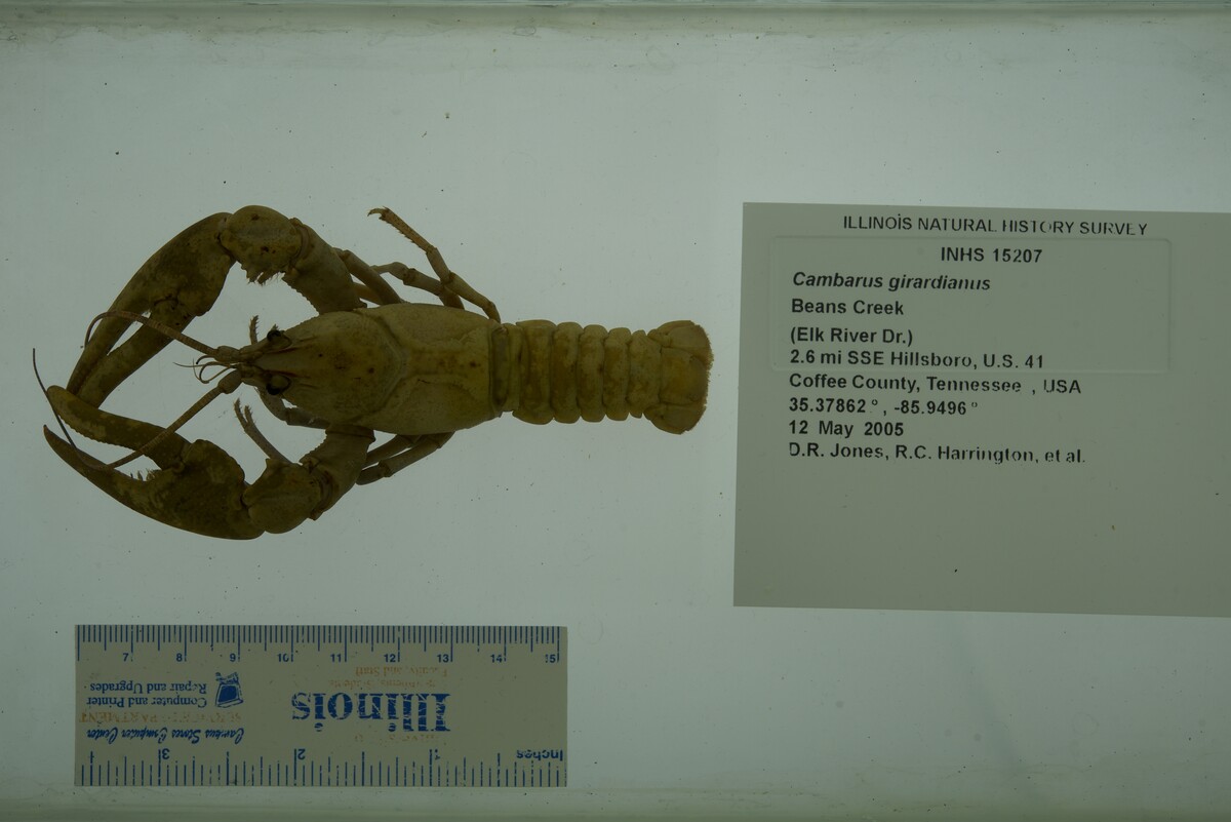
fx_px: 2052
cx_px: 616
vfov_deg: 22.6
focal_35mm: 60
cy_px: 411
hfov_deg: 33.4
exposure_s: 1/160
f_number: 10
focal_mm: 60
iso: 100
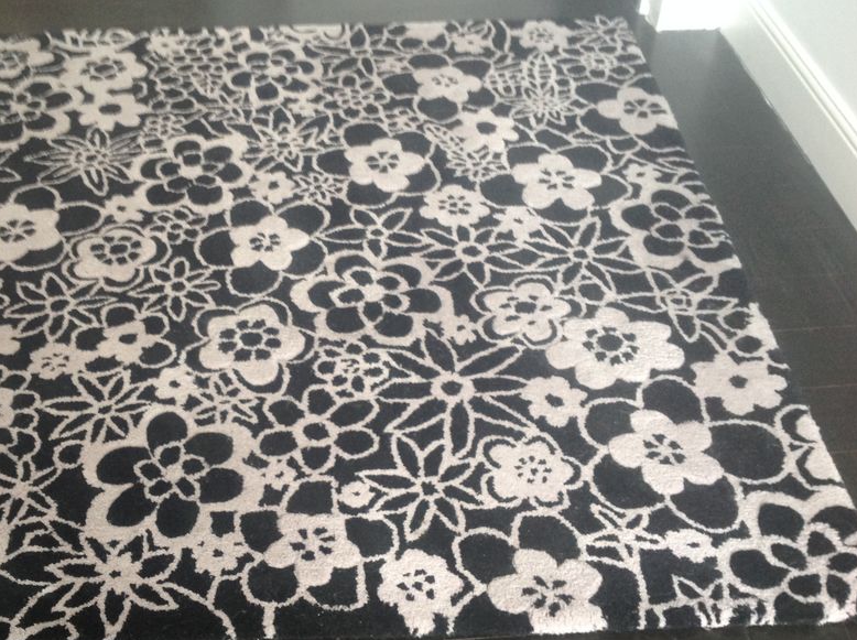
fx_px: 1112
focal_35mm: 45
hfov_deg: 41.9
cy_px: 322
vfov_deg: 32.1
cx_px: 338
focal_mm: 4.28
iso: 125
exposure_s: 1/15
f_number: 2.4
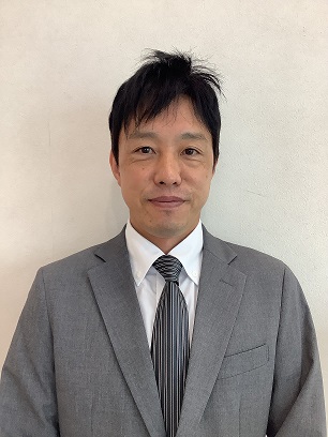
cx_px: 164
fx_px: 392
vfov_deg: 58.4
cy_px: 218
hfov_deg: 45.4
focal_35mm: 31
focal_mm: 3.3
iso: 100
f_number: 2.4
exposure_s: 1/50
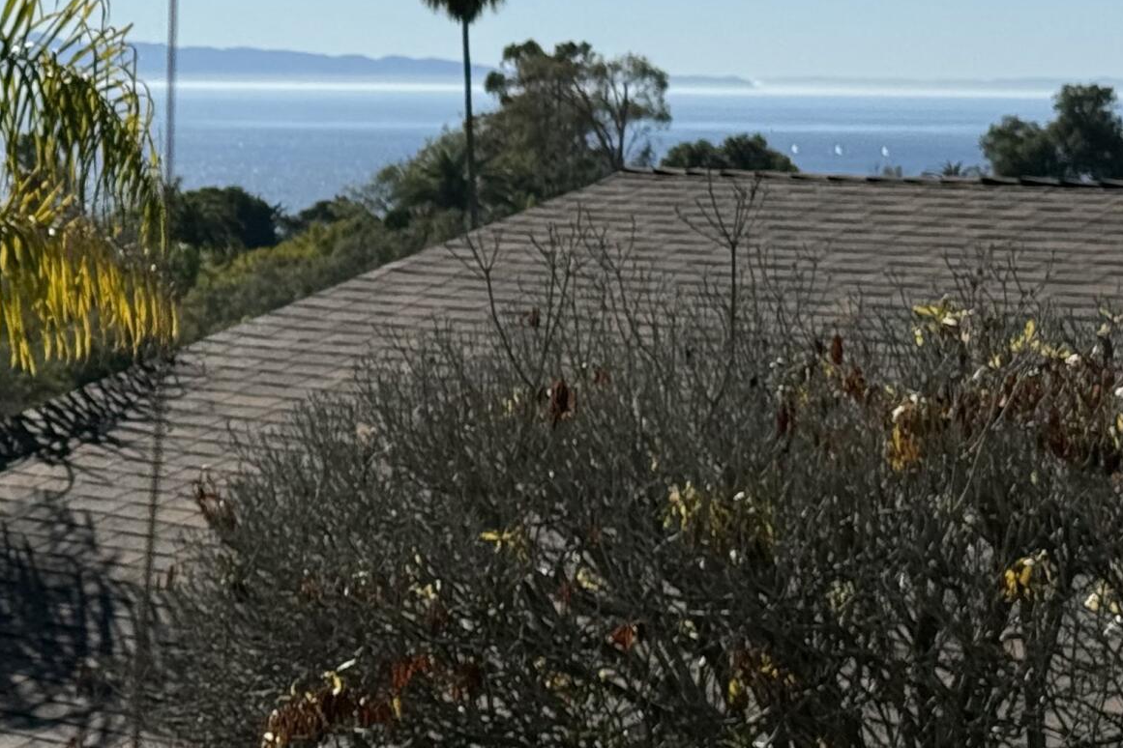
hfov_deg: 15.3
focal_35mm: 129
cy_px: -67
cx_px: -269
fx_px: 4024
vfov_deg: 10.5
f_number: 1.78
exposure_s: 1/11364
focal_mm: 6.76
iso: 80
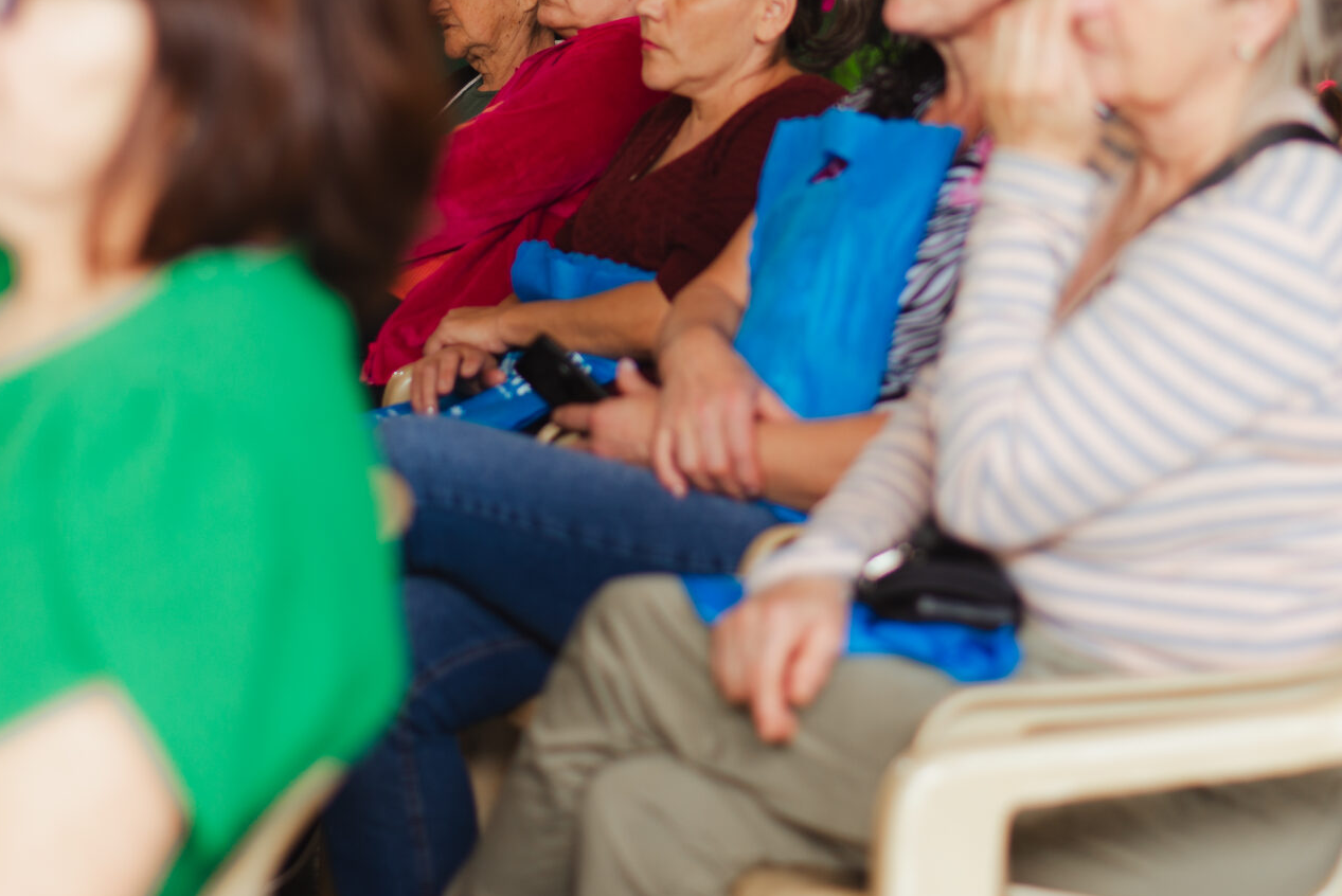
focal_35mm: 101
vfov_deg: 13.4
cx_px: 732
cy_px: 70
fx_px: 3767
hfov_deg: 20.2
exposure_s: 1/100
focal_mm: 50
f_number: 1.8
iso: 125
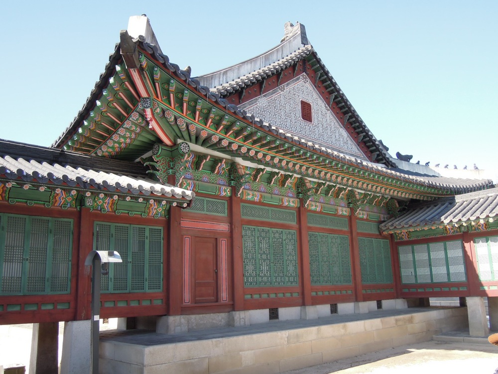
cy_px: 187
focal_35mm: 31
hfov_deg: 58.4
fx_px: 446
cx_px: 249
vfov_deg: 45.4
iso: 160
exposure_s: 1/640
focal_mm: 5.5
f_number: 3
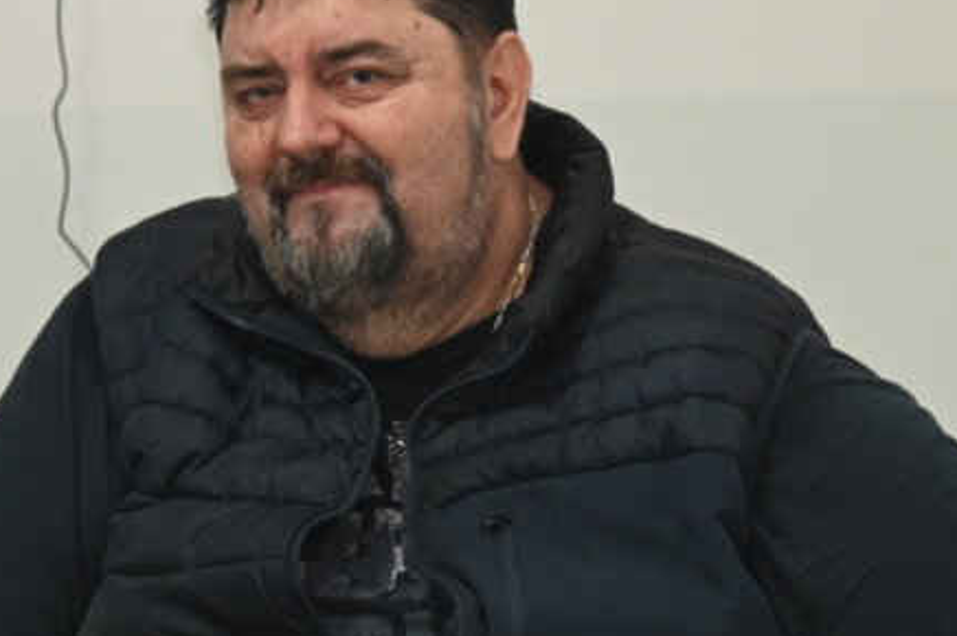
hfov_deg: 11.7
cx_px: 371
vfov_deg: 7.8
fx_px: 4675
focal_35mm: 176
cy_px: 519
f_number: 6
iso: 2500
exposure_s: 1/60
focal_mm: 75
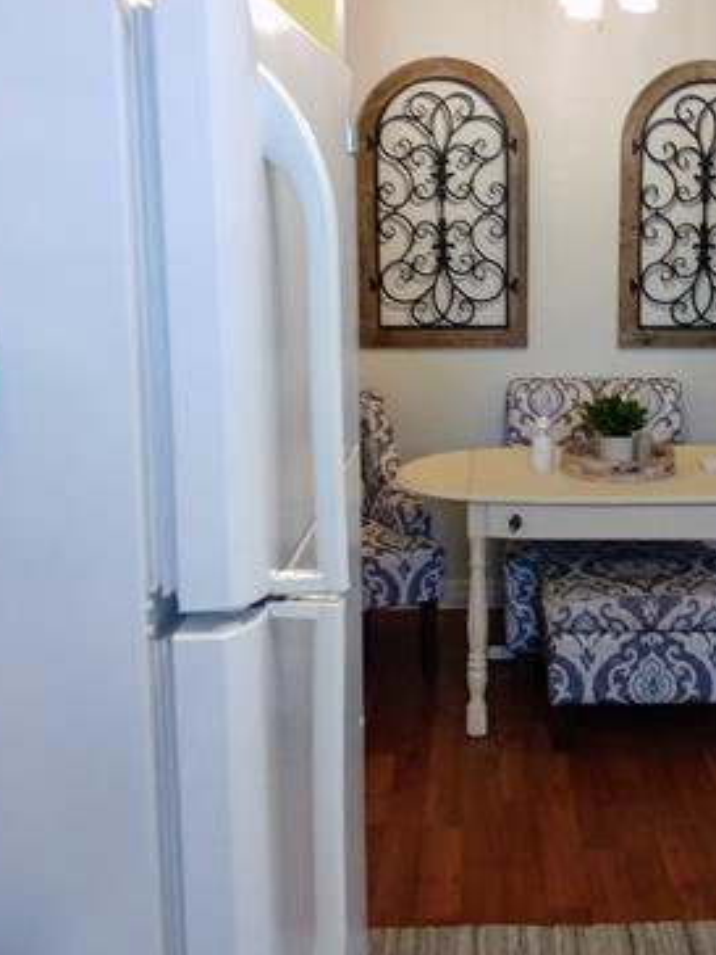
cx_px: 551
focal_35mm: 33
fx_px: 910
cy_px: 359
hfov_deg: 41.5
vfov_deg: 54.7
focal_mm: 3.54
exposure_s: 1/30
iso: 184
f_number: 2
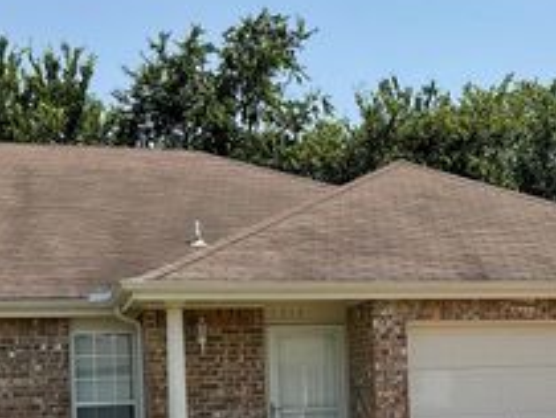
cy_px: 374
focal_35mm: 69
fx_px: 1110
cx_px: 424
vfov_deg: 20.9
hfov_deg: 27.7
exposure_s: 1/2141
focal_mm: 3
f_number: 1.8
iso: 16
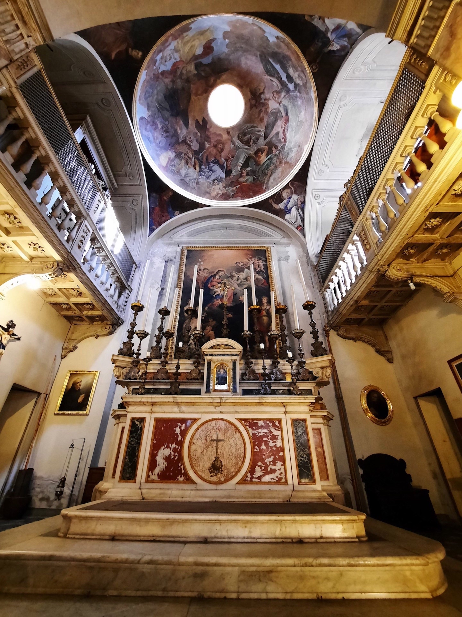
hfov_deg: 89.9
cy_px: 308
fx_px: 231
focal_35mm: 13
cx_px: 231
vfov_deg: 106.2
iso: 500
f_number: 2.2
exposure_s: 1/20
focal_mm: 1.74
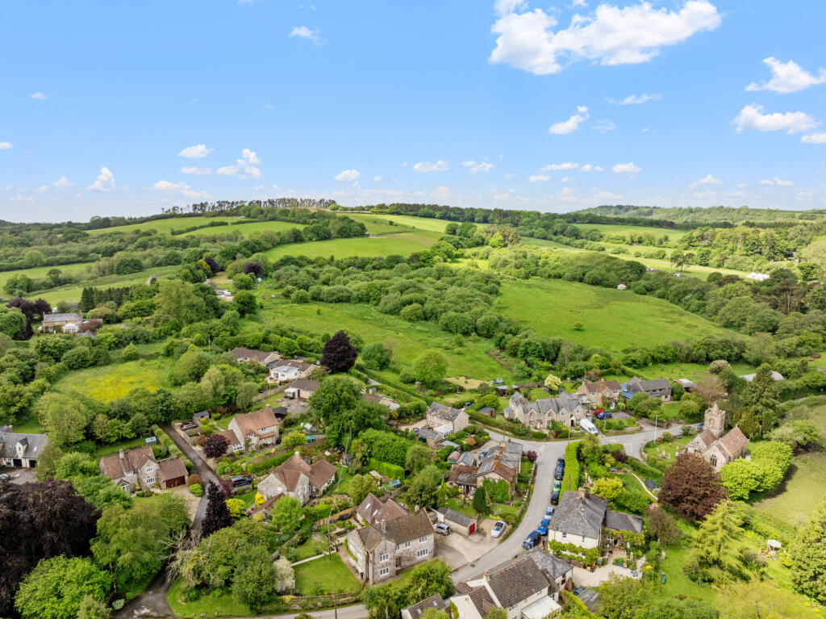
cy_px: 310
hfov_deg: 71.6
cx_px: 413
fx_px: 572
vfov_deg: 56.8
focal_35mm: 24
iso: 200
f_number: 7.1
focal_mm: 12.29
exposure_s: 1/120
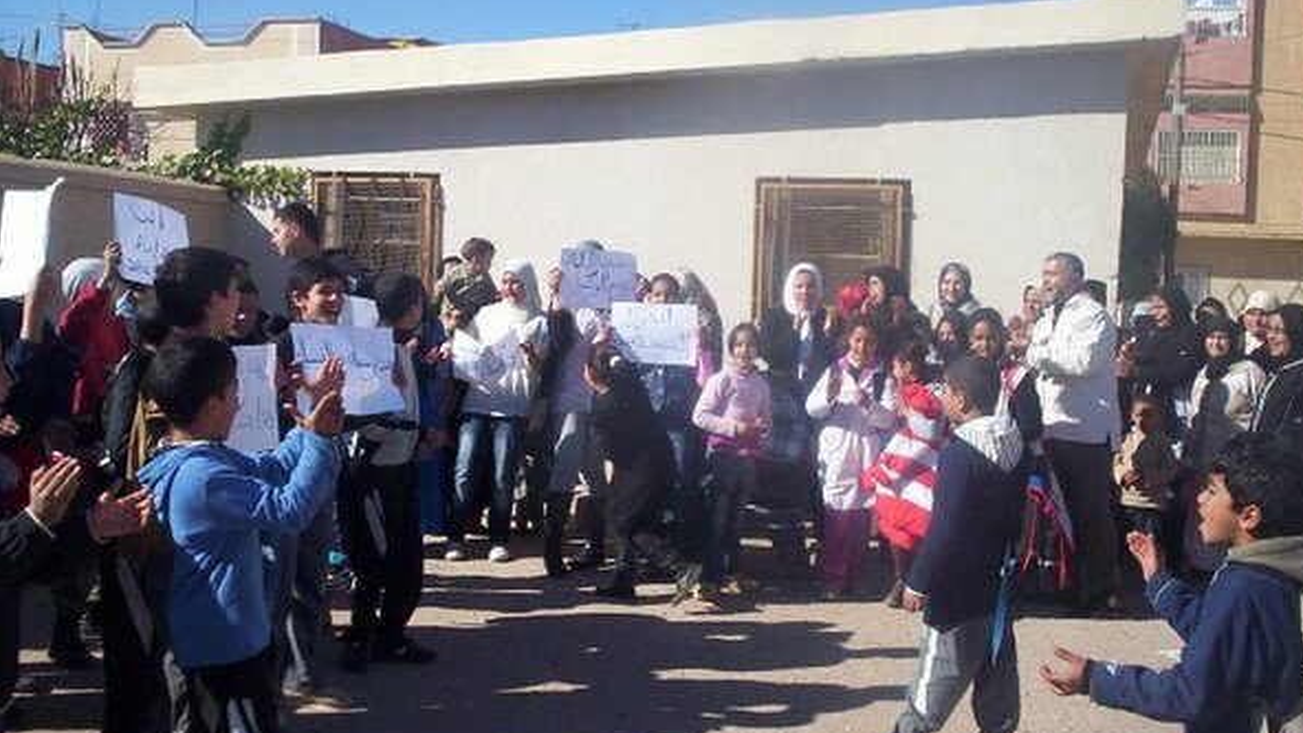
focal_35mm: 42
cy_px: 383
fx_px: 1451
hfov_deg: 48.4
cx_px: 658
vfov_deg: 28.3
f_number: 4.5
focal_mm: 4.99
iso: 100
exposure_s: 1/864
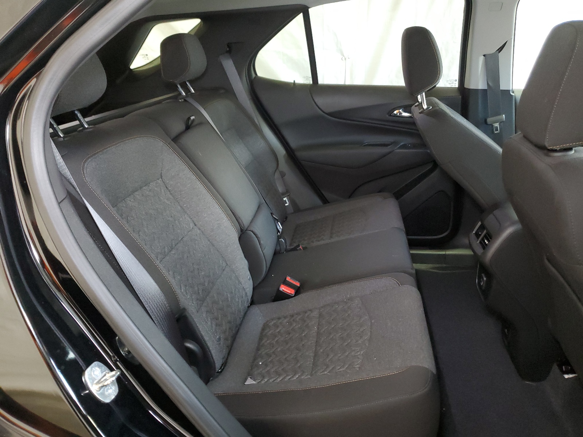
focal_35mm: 26
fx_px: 438
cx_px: 292
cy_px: 218
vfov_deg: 53.1
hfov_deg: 67.3
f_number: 1.5
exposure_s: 1/40
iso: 325
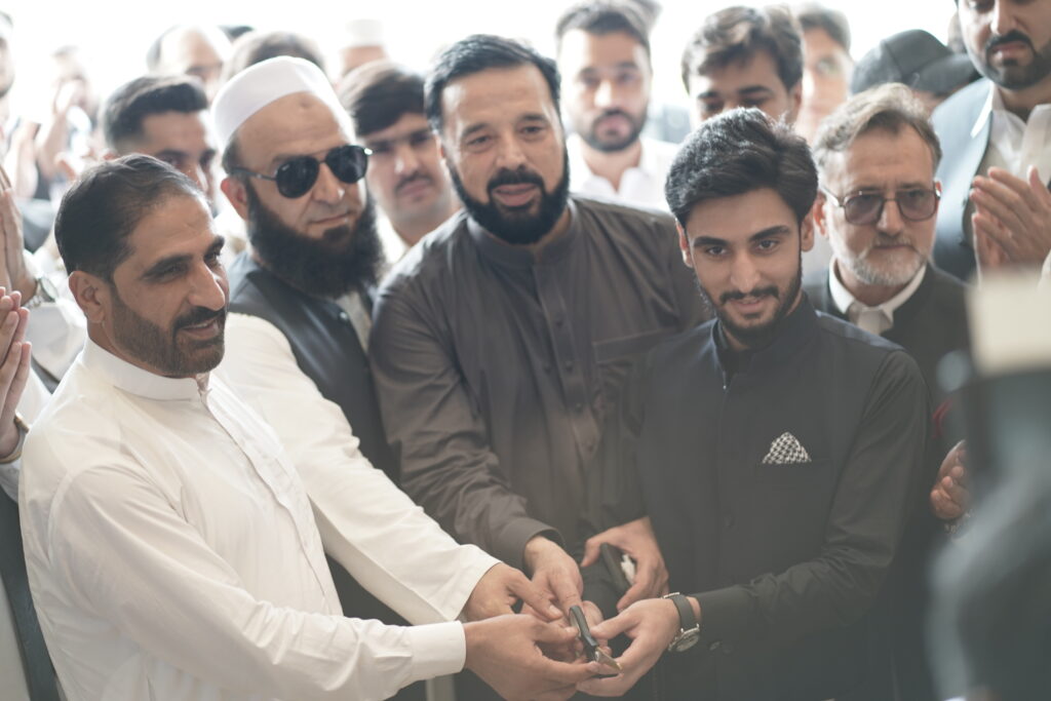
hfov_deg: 23.9
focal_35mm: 85
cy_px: 350
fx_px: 2482
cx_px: 526
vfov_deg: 16.1
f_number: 1.8
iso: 320
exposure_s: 1/125
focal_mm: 85
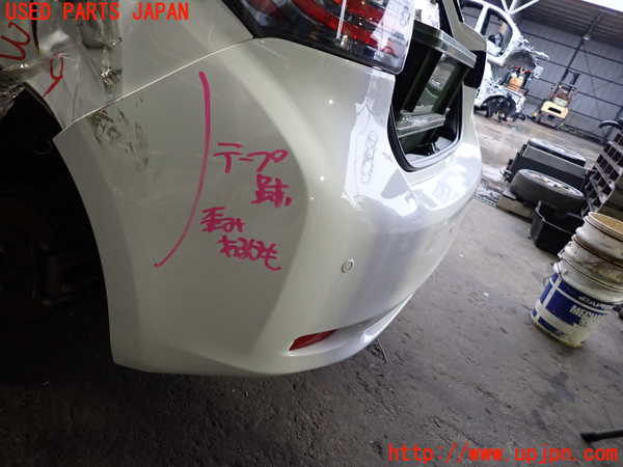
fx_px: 450
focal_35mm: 25
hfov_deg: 69.4
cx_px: 312
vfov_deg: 54.9
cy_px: 234
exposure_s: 1/60
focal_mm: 4.5
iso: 400
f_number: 2
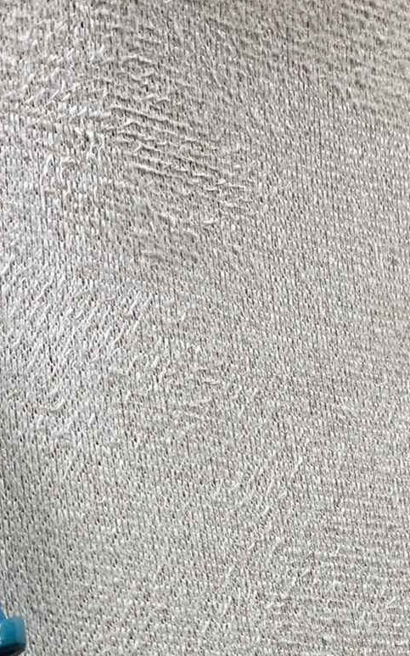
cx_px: 442
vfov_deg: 26.1
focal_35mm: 73
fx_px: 1305
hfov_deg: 17.3
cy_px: 715
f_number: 1.8
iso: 40
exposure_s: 1/99
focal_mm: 4.25
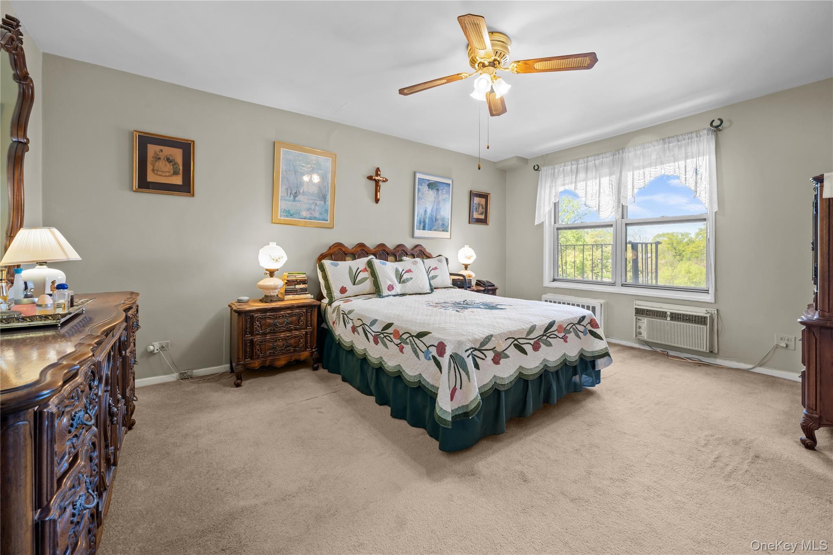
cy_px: 278
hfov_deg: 104.3
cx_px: 416
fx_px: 324
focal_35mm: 14
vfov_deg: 81.2
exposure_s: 1
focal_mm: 14
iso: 250
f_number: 9.5
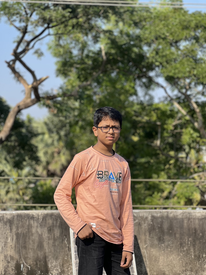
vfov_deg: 25.3
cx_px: 103
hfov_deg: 19.1
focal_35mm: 77
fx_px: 611
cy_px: 138
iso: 32
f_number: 2.8
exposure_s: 1/410
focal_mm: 9
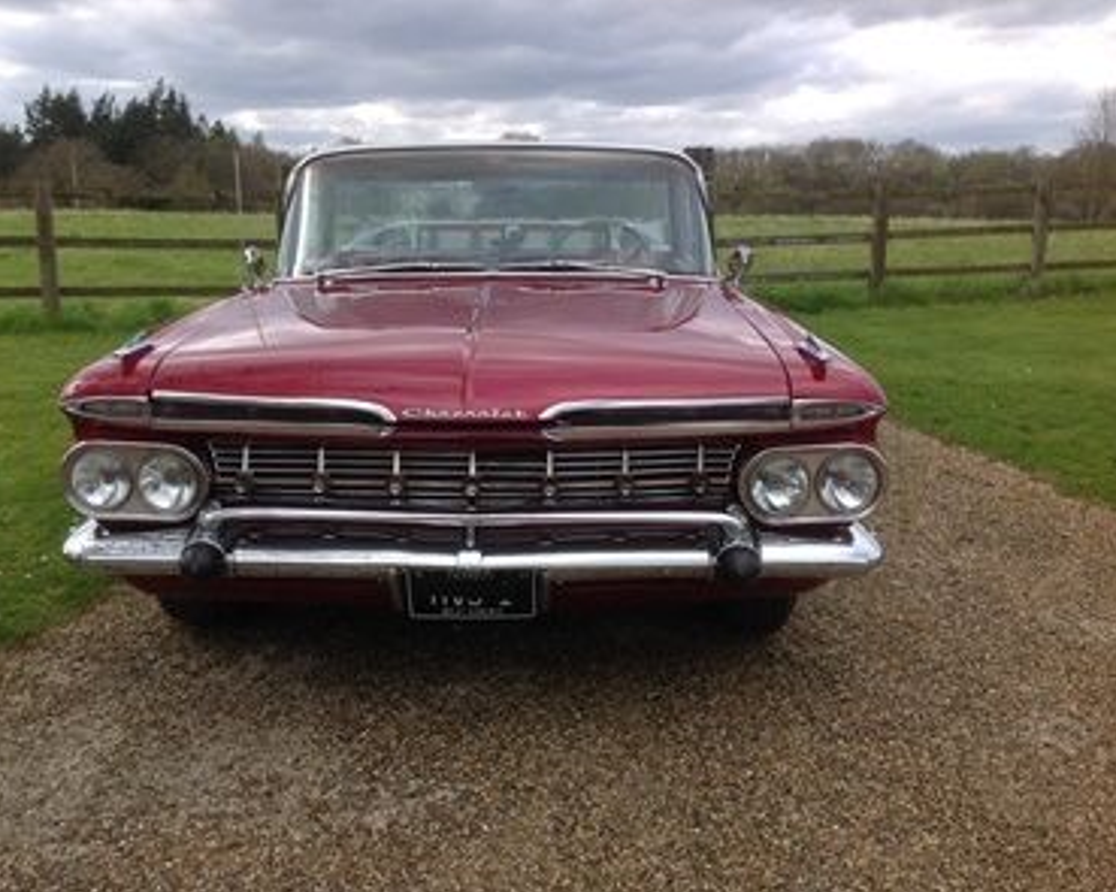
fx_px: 1222
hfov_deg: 49.1
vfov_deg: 40.1
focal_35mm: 37
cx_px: 523
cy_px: 449
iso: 50
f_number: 2.4
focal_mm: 4.28
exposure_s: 1/593
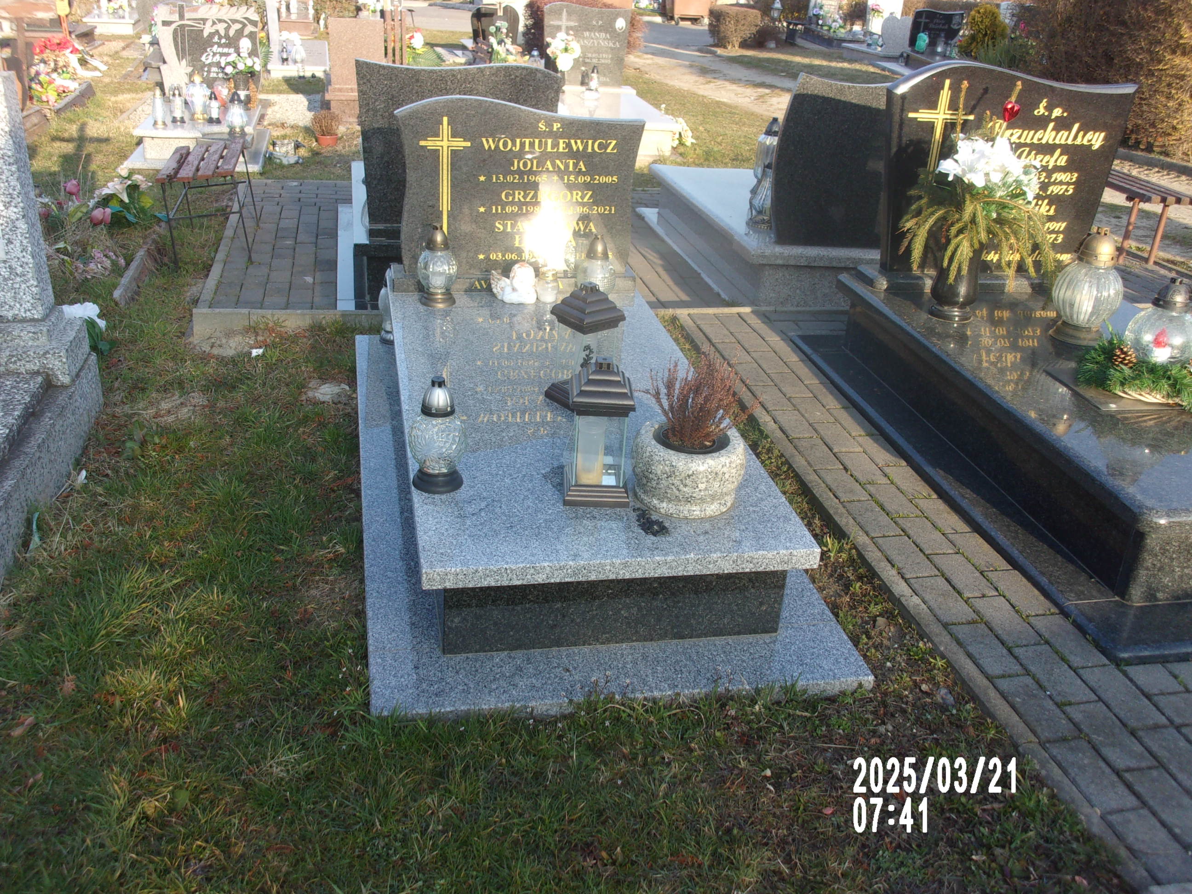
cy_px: 447
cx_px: 596
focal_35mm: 36
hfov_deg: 51.4
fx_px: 1240
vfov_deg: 39.7
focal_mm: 6.4
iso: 80
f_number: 4.5
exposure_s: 1/150
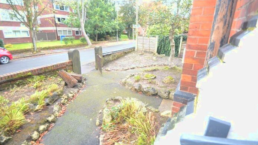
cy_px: 65
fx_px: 109
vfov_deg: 66.9
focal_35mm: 16
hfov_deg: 99.4
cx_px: 130
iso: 1600
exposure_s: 1/160
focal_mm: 10
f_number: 3.5
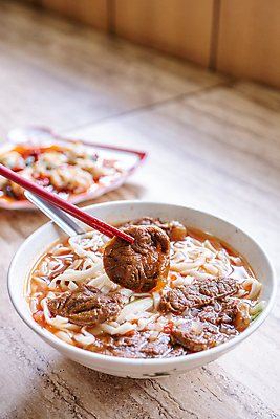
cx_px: 140
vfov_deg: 39.6
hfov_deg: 27.0
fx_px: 583
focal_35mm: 50
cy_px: 210
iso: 500
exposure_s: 1/80
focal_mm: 50
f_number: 4
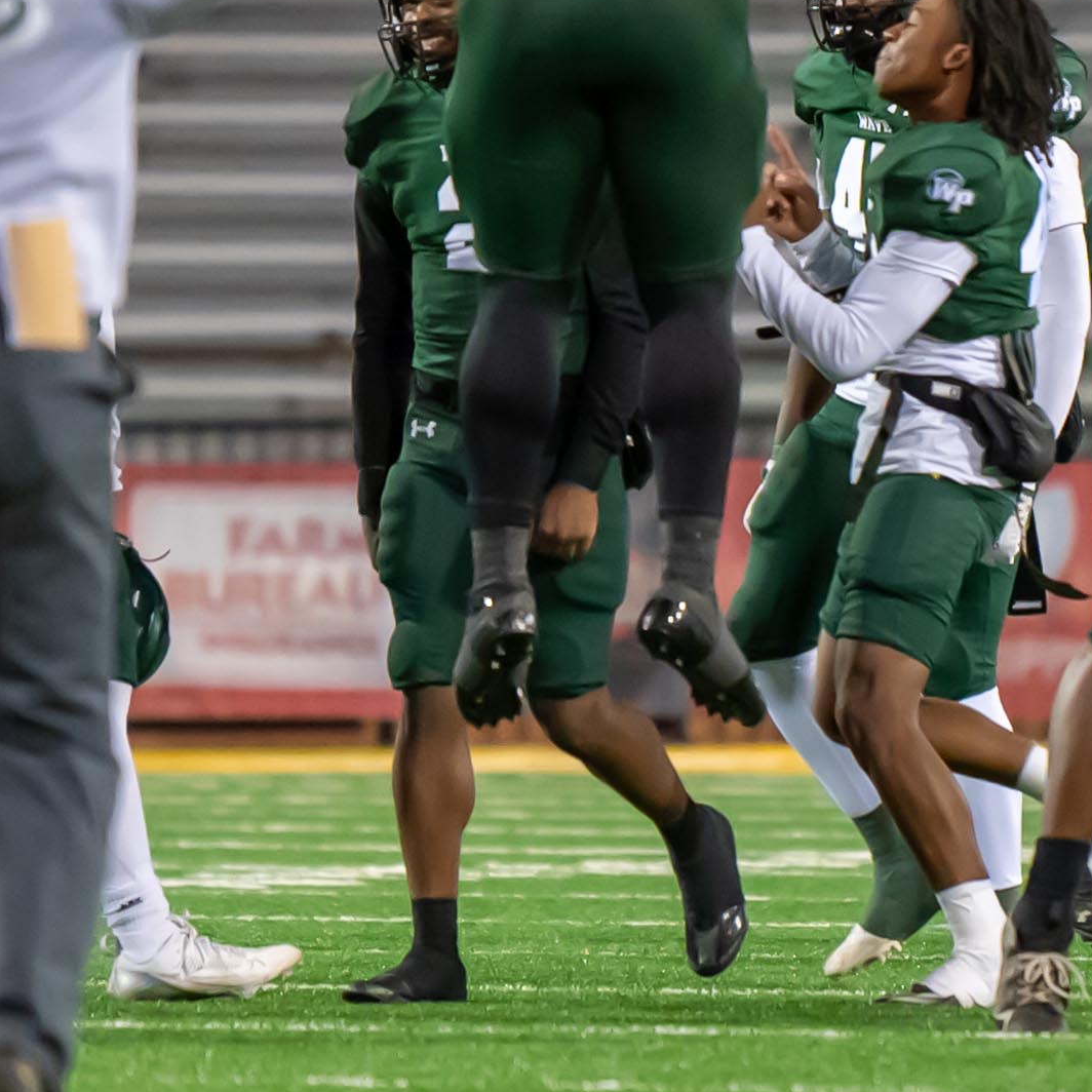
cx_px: 1256
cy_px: 398
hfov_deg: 1.9
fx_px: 33299
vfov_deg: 1.9
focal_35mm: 933
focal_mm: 200
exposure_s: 1/800
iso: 4000
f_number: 2.8
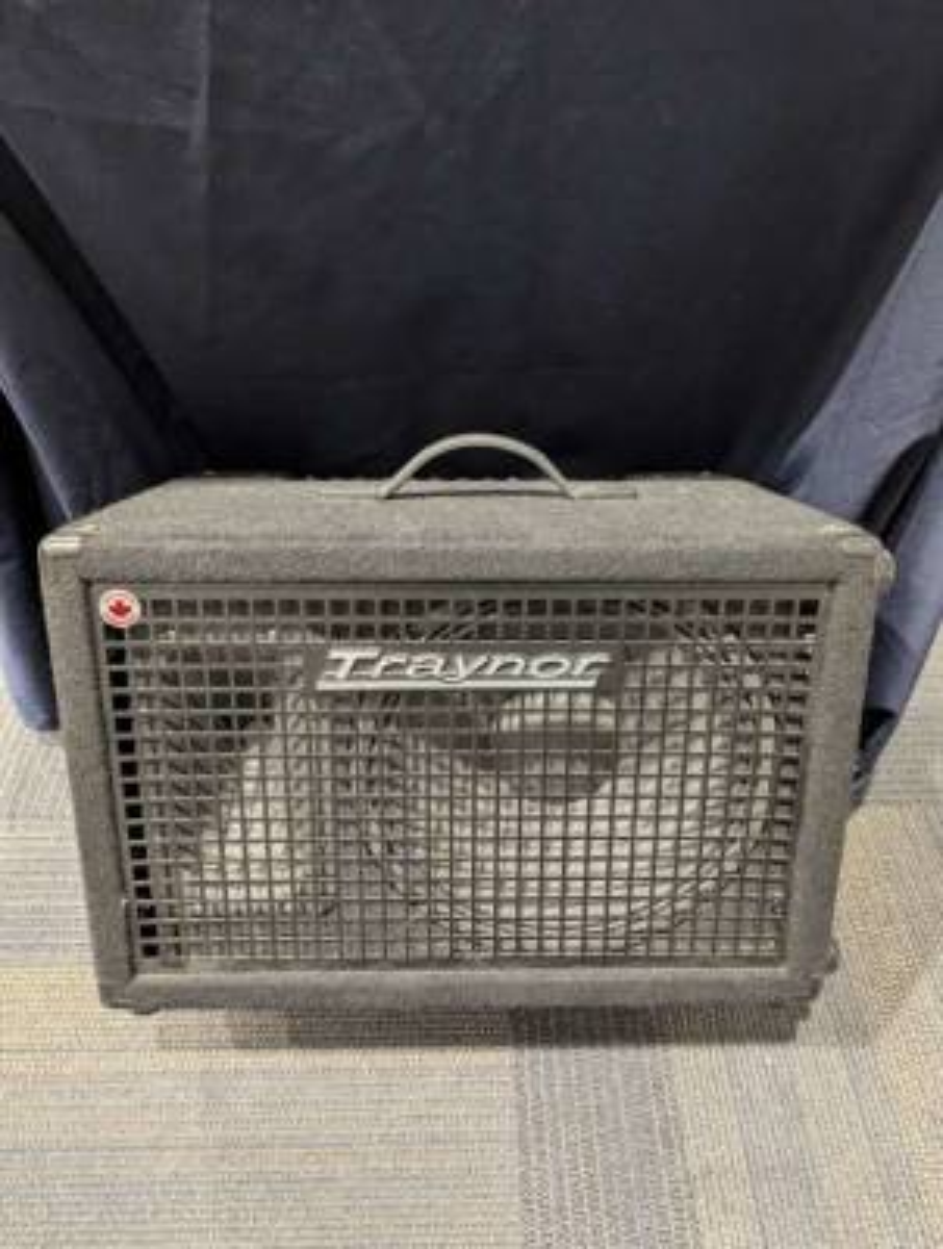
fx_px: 868
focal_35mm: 24
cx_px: 472
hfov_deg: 57.0
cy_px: 624
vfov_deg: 71.5
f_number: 1.68
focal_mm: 6.9
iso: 46
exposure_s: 1/40
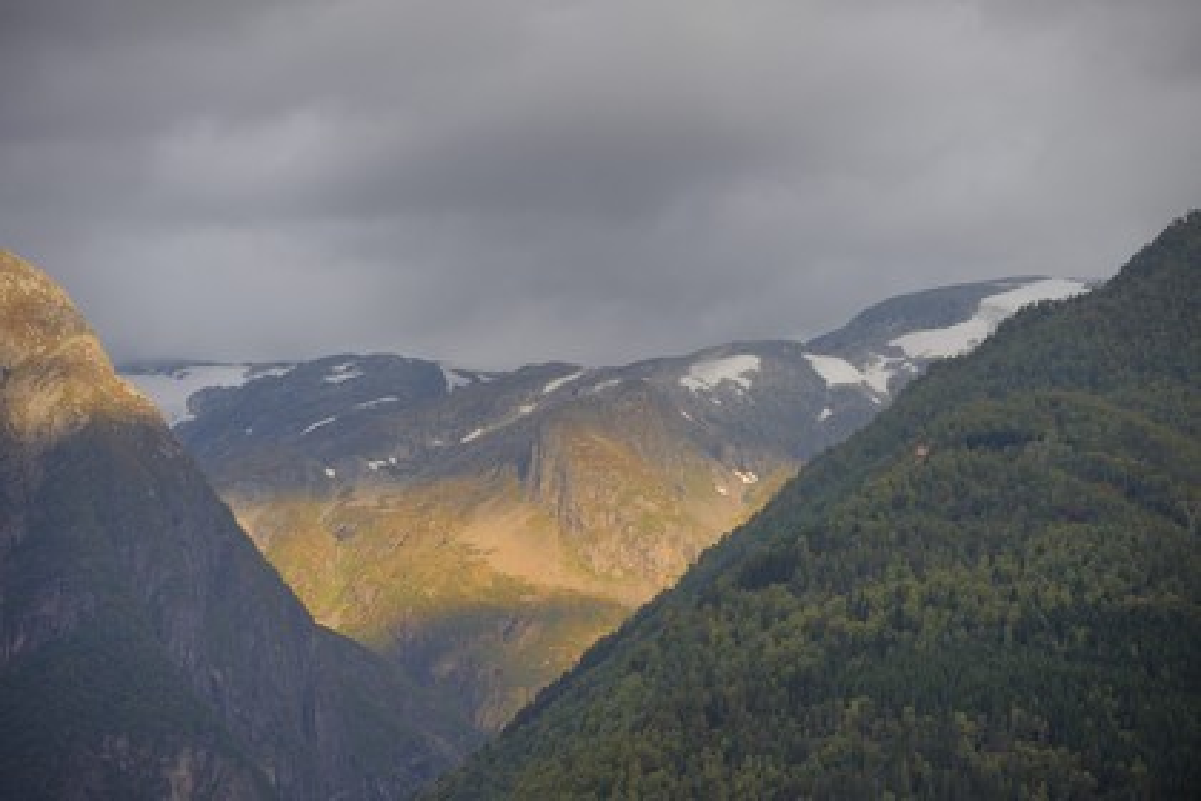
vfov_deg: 8.1
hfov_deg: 12.1
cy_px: 400
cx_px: 600
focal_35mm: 170
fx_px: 5671
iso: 200
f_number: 4.5
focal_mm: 170
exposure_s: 1/320
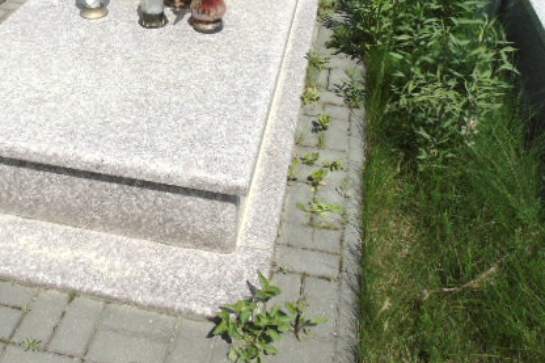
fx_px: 605
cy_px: 86
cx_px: 217
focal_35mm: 40
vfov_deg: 32.7
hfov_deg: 48.2
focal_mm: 4.4
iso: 80
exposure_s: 1/1500
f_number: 3.4
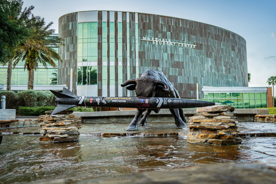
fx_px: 253
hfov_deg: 57.2
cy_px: 92
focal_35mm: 33
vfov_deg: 40.0
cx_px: 138
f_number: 4
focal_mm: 33
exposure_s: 1/80
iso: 100
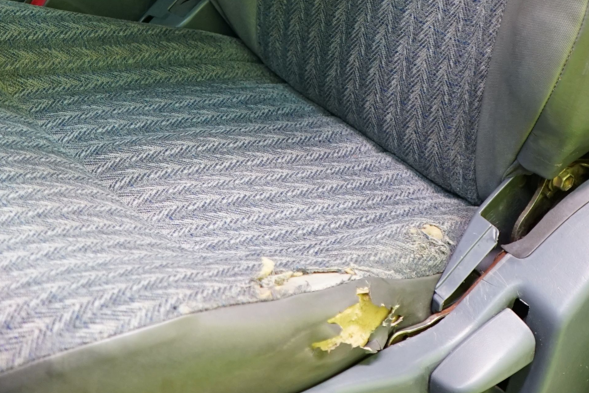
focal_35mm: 88
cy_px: -97
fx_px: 1440
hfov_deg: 23.1
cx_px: 263
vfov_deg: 14.9
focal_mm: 28
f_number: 3.5
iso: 800
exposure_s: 1/30
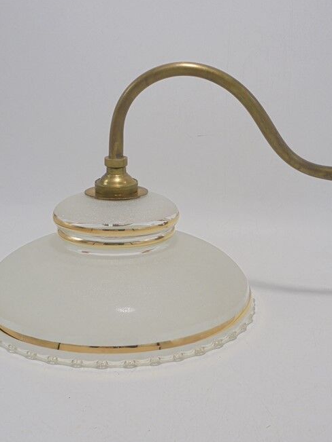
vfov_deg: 40.4
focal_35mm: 47
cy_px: 210
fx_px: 601
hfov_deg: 30.8
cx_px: 185
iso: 100
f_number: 4
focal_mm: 6.1
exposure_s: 1/60
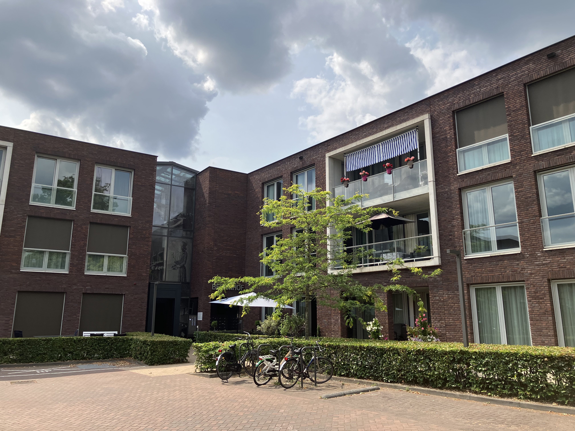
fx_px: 465
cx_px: 288
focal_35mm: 28
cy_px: 216
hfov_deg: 63.4
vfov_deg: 49.7
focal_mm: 3.99
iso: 32
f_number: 1.8
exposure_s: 1/2208
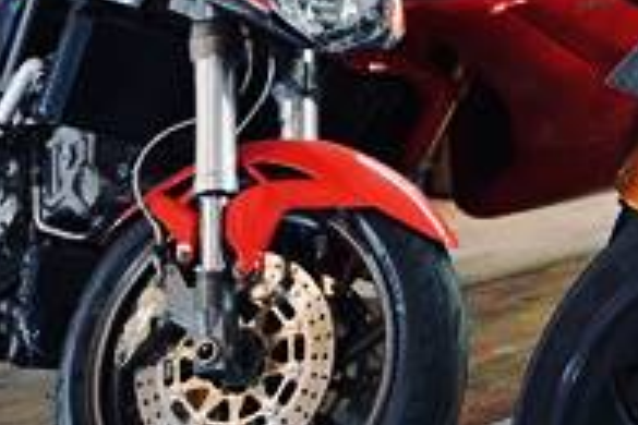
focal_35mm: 173
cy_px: 80
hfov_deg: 10.9
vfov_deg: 7.9
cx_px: 1243
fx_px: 3066
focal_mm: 33
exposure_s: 1/15
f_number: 4
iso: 800
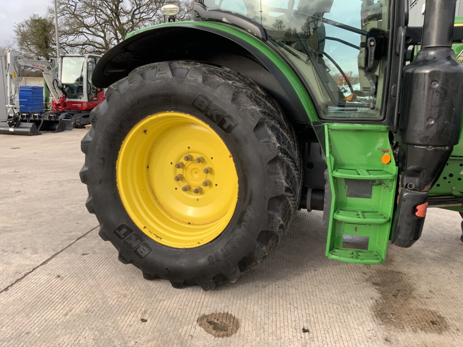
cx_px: 232
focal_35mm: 29
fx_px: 388
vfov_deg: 48.2
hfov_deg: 61.7
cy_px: 174
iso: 16
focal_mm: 3
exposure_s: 1/457
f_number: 1.8
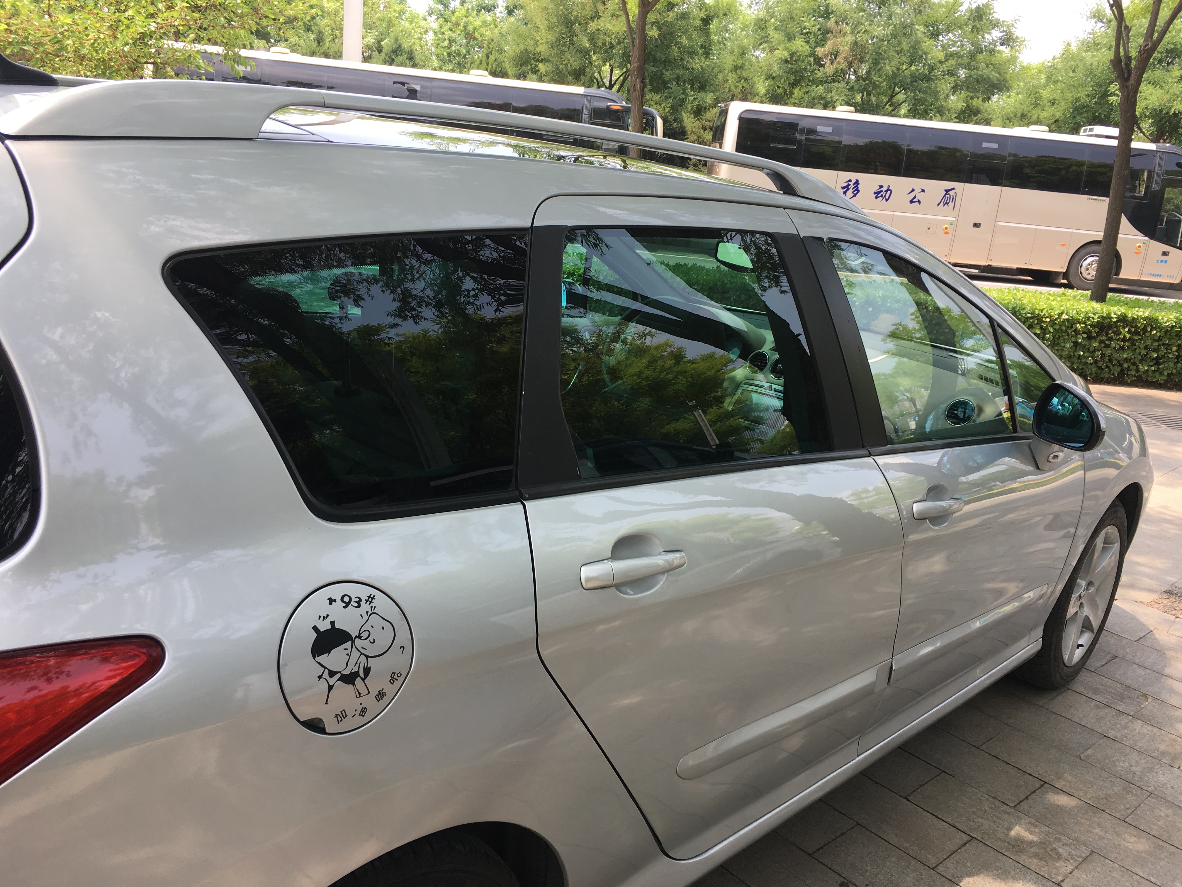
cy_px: 444
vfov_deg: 48.2
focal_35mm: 29
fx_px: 990
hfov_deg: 61.7
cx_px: 591
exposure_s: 1/337
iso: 25
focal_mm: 4.15
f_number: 2.2
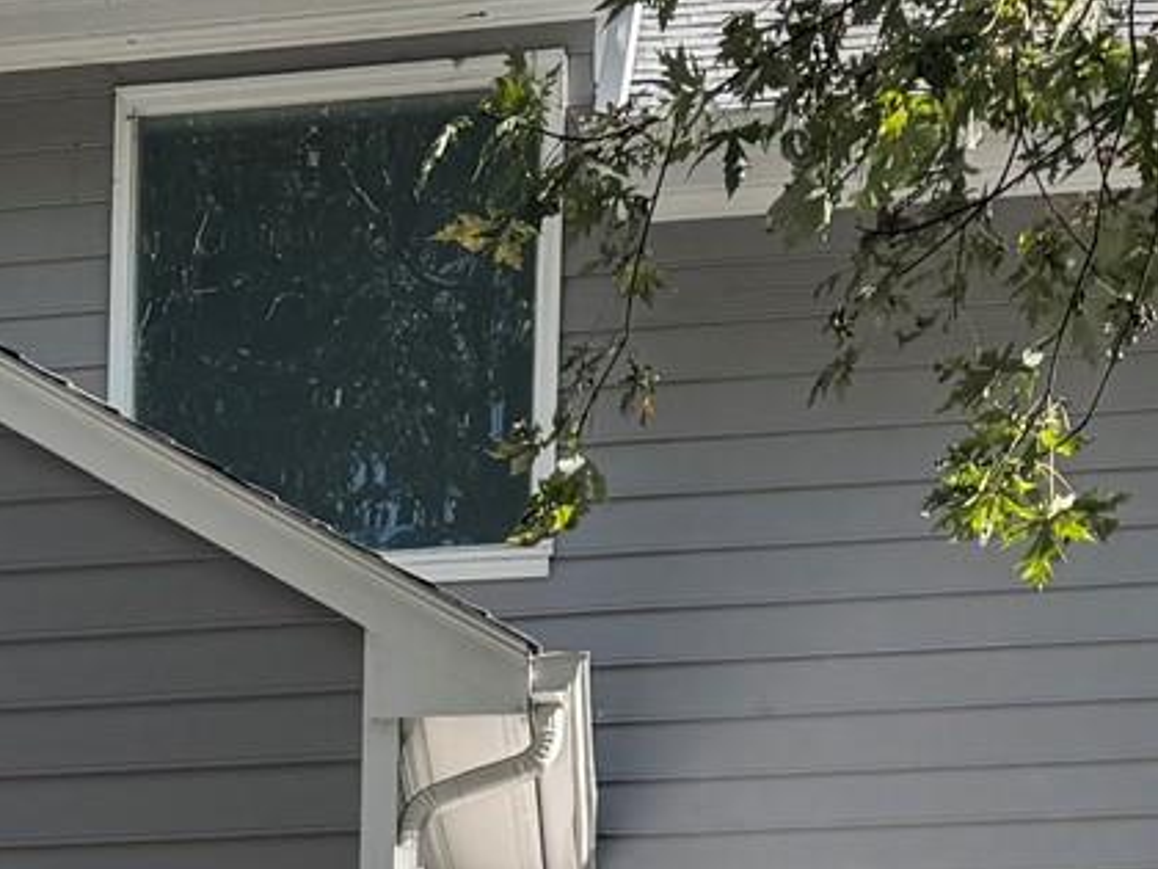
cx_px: -447
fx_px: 3914
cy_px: 1490
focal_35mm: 117
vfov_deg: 11.8
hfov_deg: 15.8
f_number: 1.78
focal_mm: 6.76
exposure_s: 1/773
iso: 80
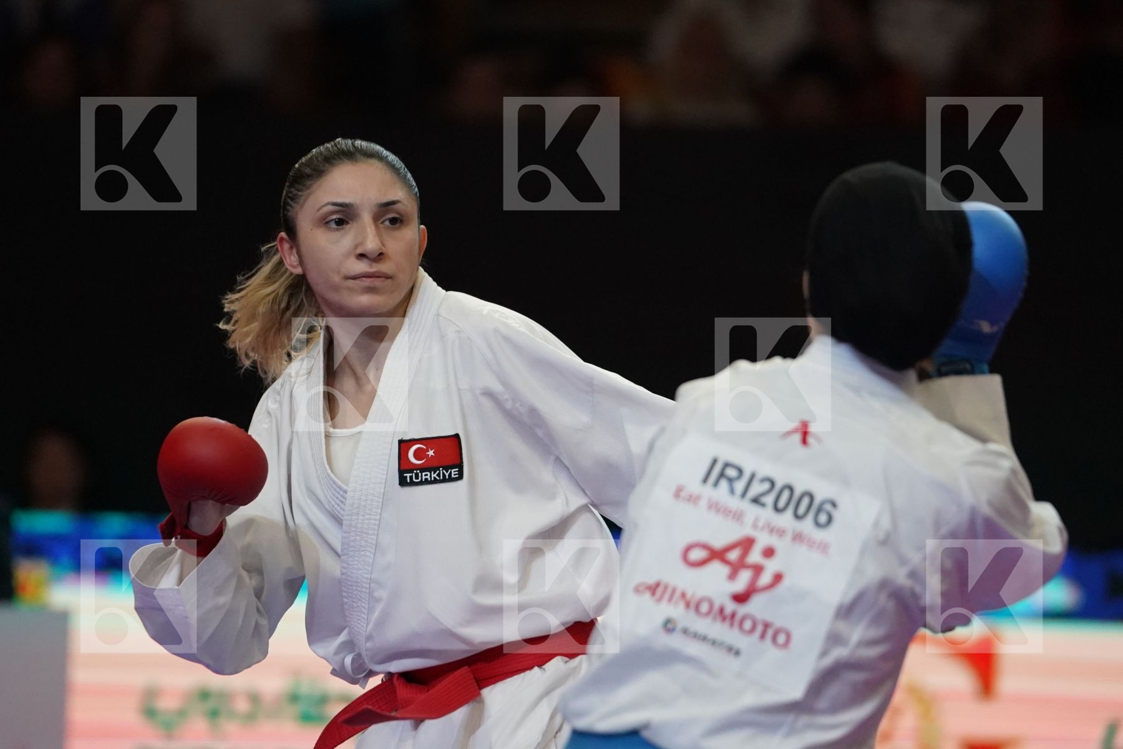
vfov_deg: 4.6
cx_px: 562
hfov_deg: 6.9
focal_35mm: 300
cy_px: 374
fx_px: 9358
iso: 3200
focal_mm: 200
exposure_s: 1/1000
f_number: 2.8
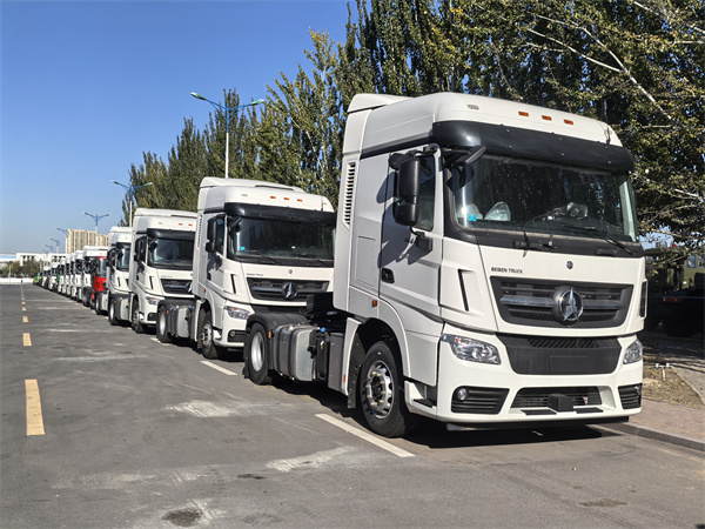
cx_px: 352
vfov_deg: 41.8
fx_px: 692
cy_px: 264
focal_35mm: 34
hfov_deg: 54.0
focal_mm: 5.75
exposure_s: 1/10870
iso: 50
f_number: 1.4
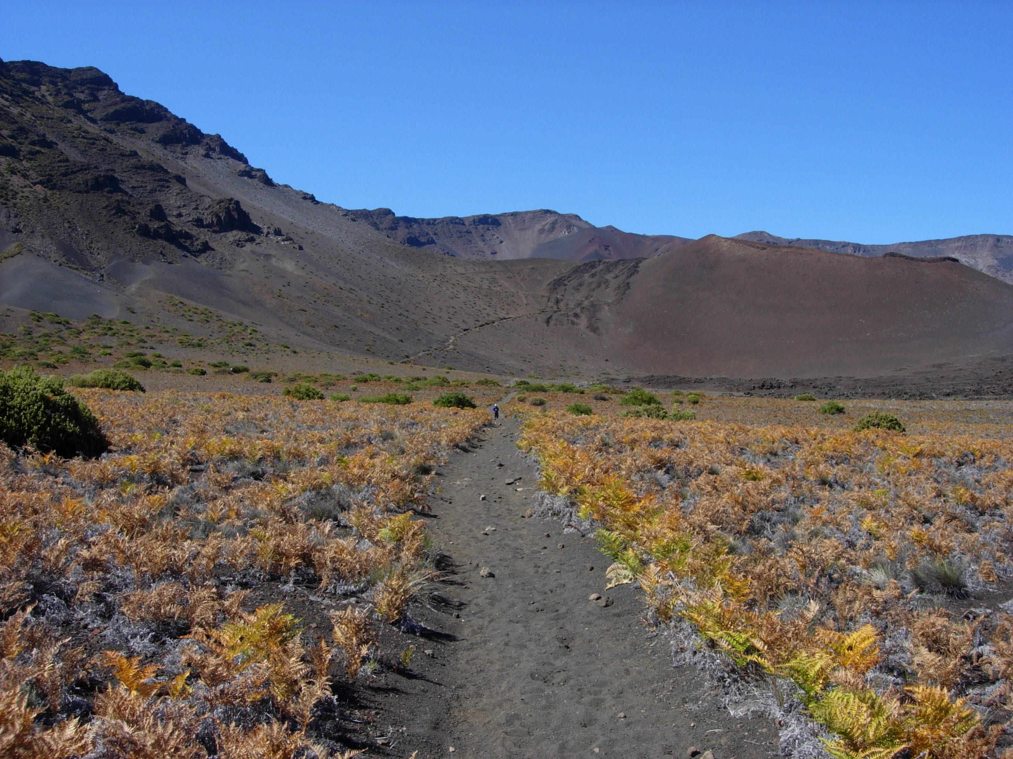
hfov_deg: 49.0
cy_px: 380
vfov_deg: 37.7
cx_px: 506
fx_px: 1112
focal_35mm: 38
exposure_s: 1/592
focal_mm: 7.8
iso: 64
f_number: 4.8
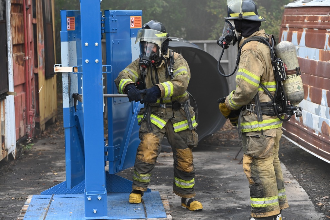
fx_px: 1062
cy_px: 110
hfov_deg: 17.7
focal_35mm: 116
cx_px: 165
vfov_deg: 11.8
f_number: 5
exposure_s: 1/1250
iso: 1000
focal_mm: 116
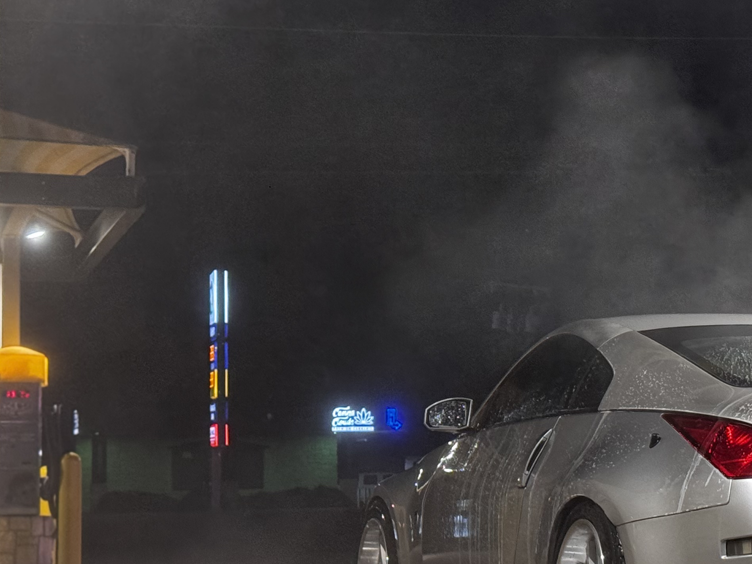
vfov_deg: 14.5
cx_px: 774
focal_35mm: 102
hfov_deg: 18.7
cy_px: 343
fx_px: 2216
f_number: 1.78
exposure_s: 1/60
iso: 250
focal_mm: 6.76
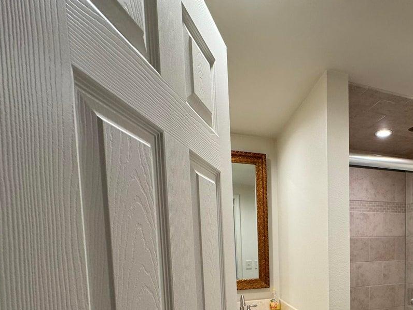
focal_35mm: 24
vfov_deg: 51.7
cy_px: 265
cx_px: 316
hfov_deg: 66.5
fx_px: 286
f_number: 2.2
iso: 250
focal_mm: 2.22
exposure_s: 1/120
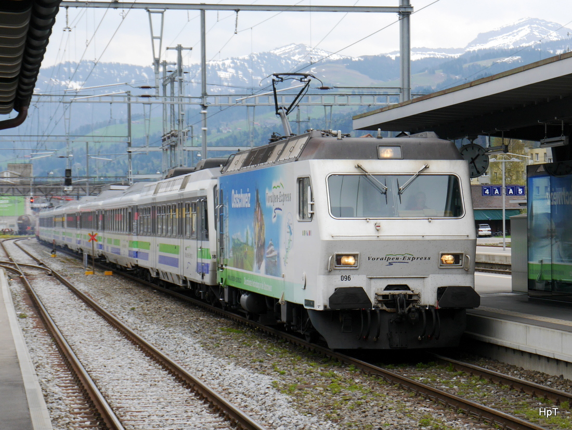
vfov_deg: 17.6
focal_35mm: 84
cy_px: 215
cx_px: 286
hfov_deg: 23.3
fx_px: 1389
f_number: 6.3
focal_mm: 42
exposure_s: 1/200
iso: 160
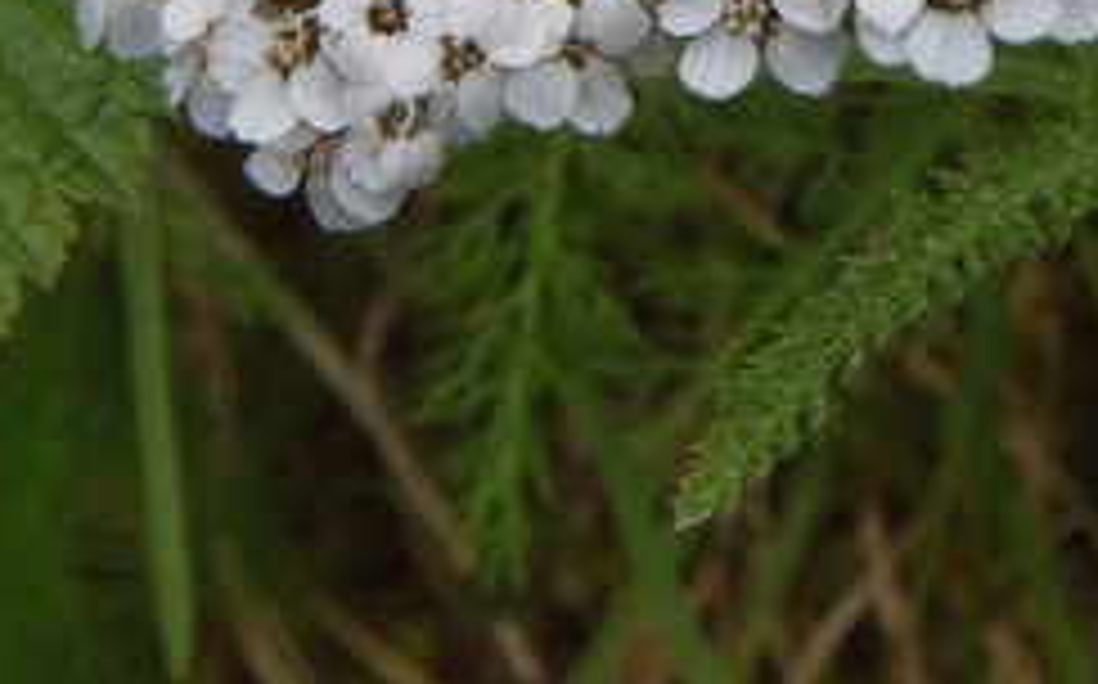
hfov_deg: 4.0
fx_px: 15696
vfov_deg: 2.5
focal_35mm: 525
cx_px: 1035
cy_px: -482
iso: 1100
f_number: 22
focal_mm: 98
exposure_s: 1/200
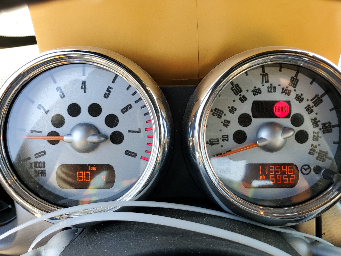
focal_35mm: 26
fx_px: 256
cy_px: 128
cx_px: 170
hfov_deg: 67.3
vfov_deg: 53.1
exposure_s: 1/175
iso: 50
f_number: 1.5
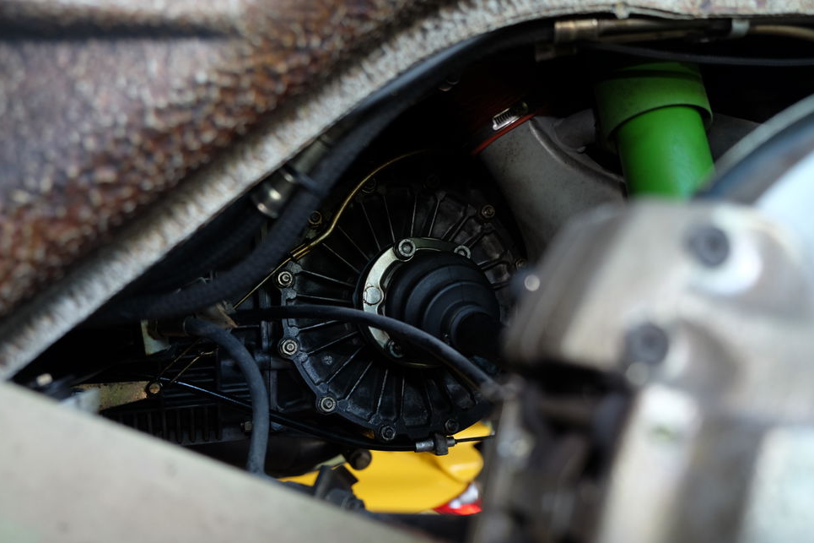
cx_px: 394
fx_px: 791
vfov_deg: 37.8
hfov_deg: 54.4
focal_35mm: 35
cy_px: 281
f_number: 3.6
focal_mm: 22.3
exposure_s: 1/60
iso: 400
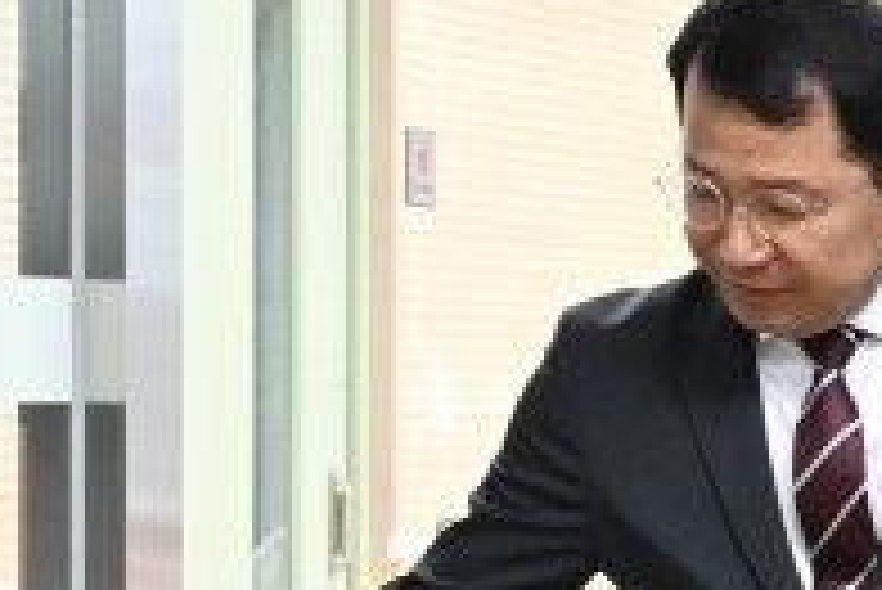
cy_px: 822
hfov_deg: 10.7
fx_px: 4714
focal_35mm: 192
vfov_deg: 7.1
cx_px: 364
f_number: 5
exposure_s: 1/125
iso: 2500
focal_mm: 29.5
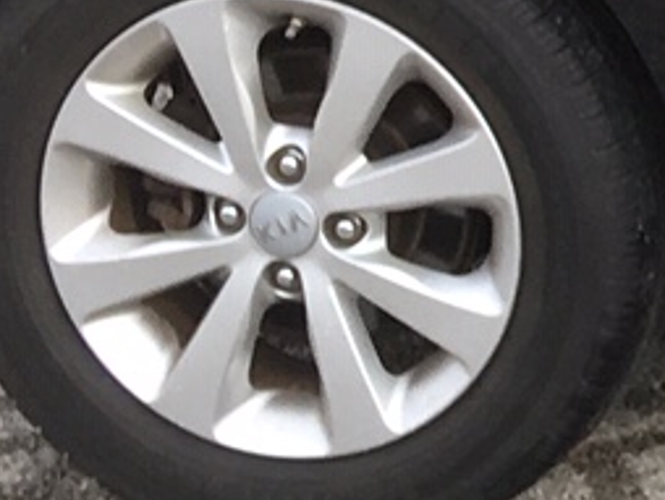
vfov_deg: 6.4
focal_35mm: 230
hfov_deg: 7.8
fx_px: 4423
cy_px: -225
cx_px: 1712
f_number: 2.2
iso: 25
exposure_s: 1/278
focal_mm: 4.15
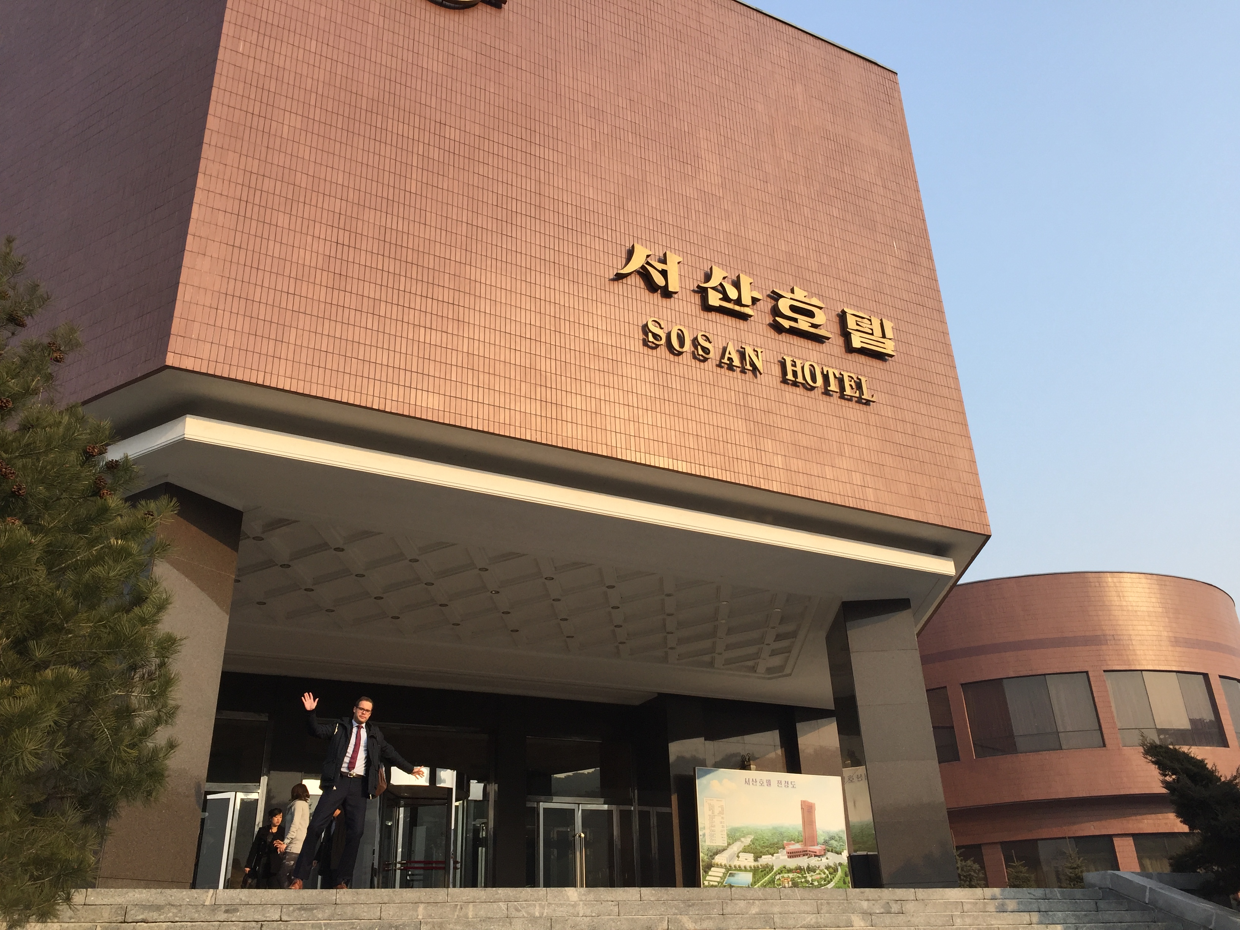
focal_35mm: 29
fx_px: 1039
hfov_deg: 61.7
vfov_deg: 48.2
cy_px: 465
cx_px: 620
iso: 32
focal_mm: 4.15
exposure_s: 1/1163
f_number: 2.2
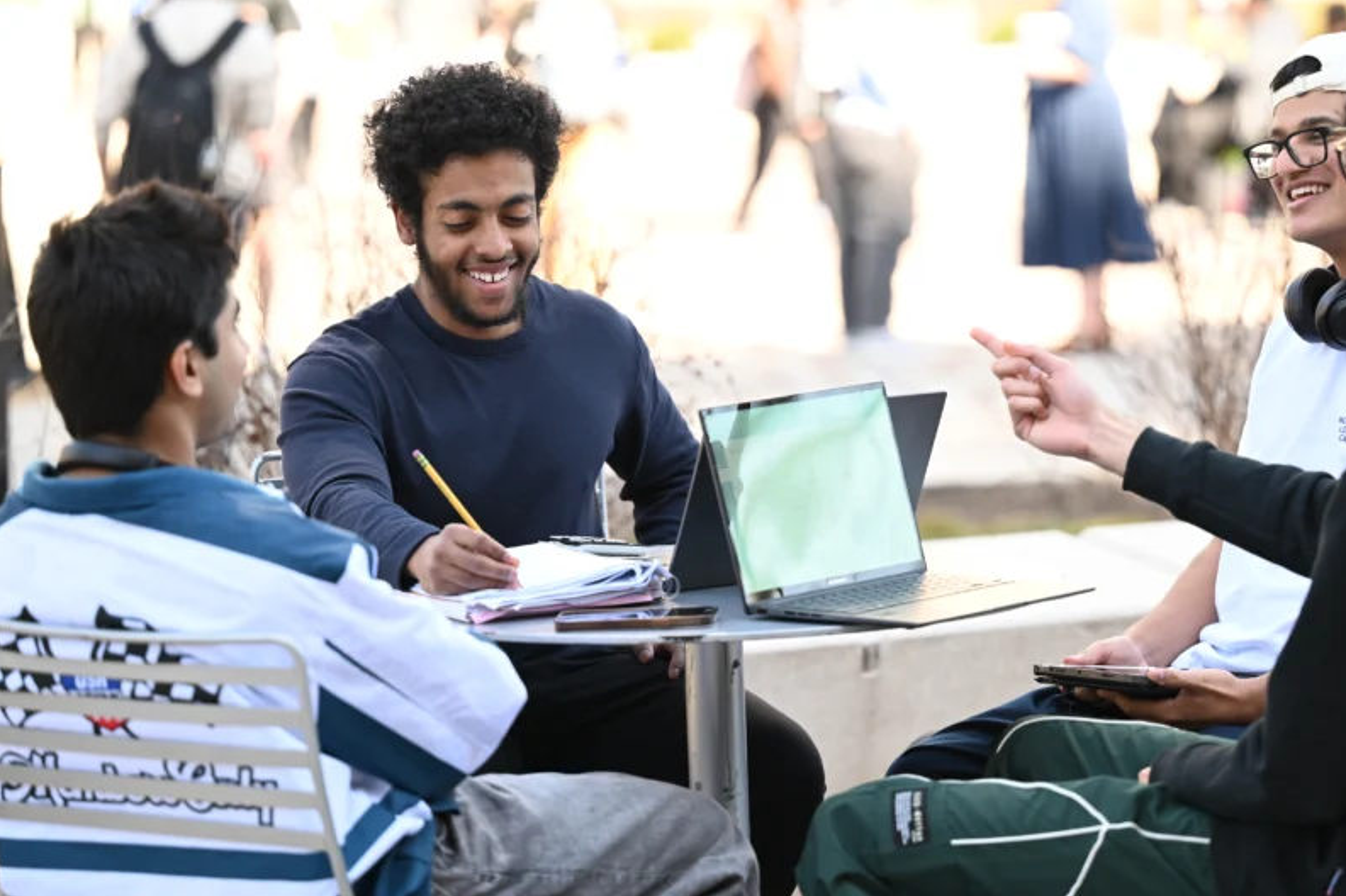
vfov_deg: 9.7
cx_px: 811
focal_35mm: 142
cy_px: 401
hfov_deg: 14.4
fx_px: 5307
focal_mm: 110
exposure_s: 1/500
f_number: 2.8
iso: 320
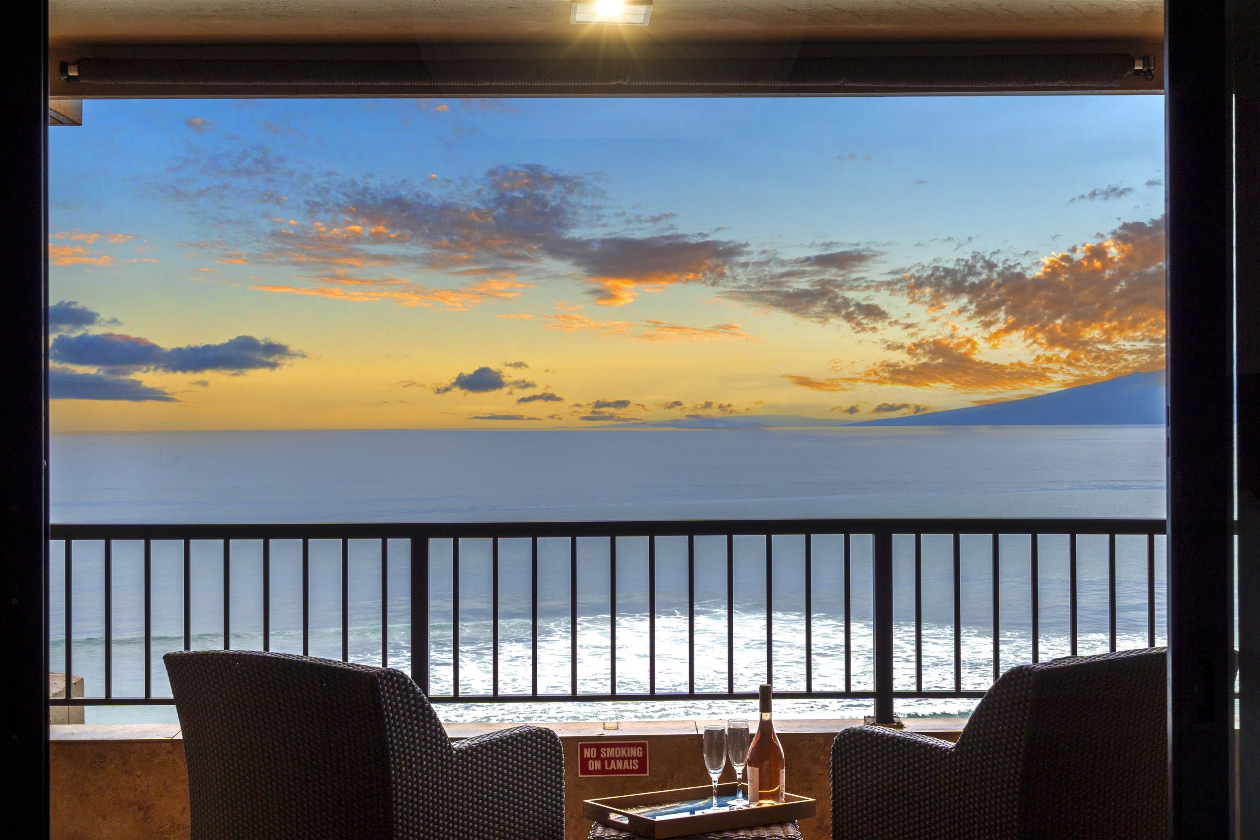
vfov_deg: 26.0
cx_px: 630
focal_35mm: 52
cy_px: 420
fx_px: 1820
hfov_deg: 38.2
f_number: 8
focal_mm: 35
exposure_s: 1/400
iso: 100
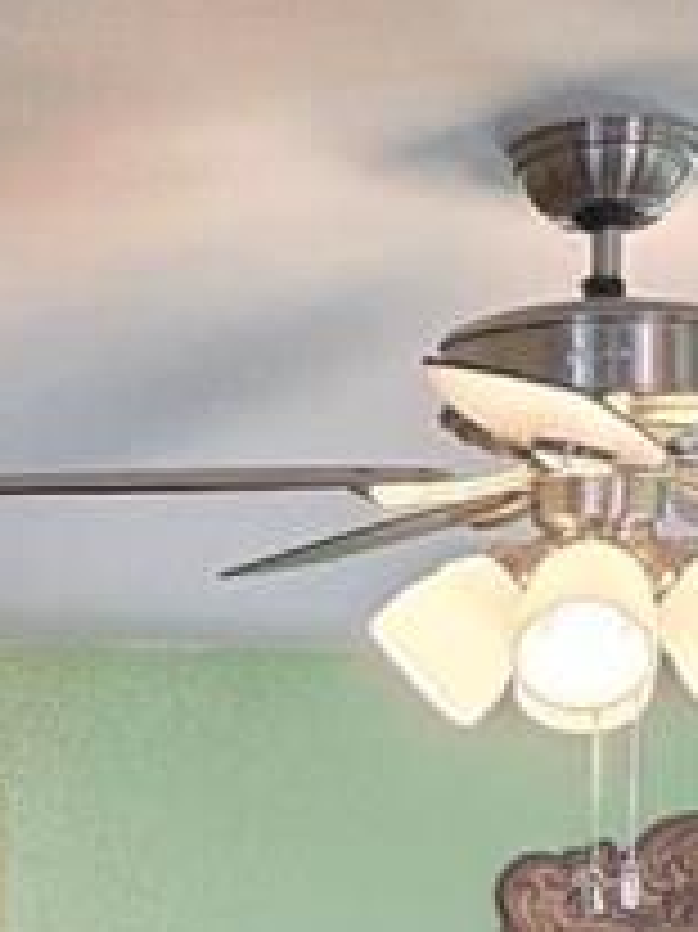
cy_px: 1711
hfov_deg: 8.6
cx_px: -194
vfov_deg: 10.8
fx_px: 4602
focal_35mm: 171
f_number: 1.7
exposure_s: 1/120
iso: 160
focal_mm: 6.3
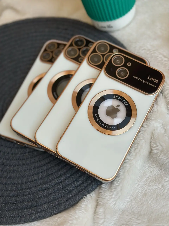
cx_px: 84
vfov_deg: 39.7
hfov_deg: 30.3
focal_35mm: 48
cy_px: 113
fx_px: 312
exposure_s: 1/1000
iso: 80
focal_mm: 6.86
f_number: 1.78
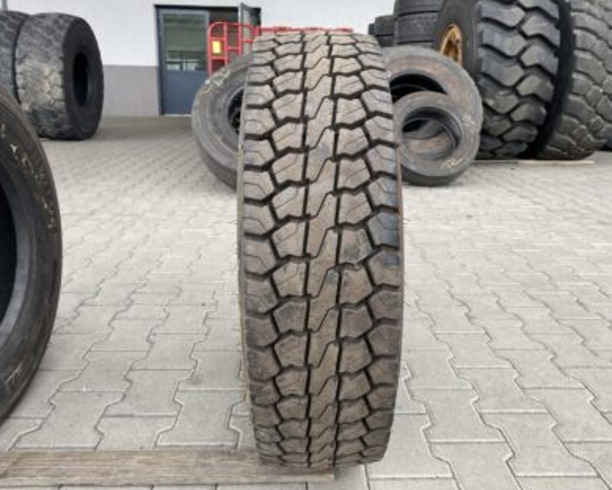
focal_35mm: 28
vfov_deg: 51.5
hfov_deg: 62.2
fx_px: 507
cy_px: 246
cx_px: 319
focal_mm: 4.25
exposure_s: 1/312
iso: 32
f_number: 1.8
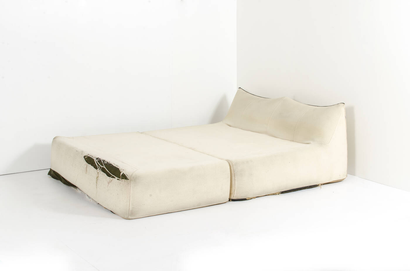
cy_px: 136
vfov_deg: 25.6
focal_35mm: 52
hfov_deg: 37.9
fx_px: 597
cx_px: 205
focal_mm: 35
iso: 100
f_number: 16
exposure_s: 1/160
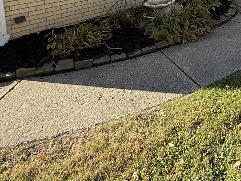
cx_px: 211
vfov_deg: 34.3
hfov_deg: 49.0
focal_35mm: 34
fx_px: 237
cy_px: -32
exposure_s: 1/357
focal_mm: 2.22
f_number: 2.2
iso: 64
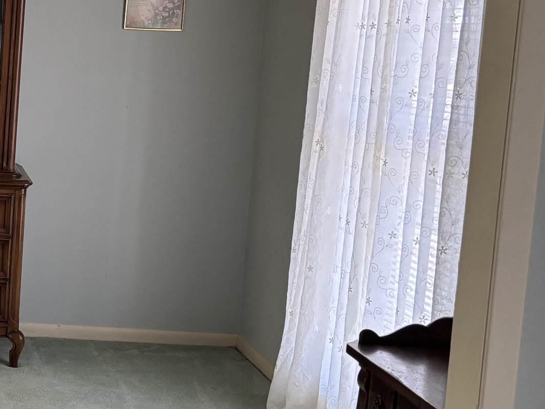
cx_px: -156
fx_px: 1181
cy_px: 159
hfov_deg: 23.2
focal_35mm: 75
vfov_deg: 19.6
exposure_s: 1/60
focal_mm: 5.96
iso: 160
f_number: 1.6
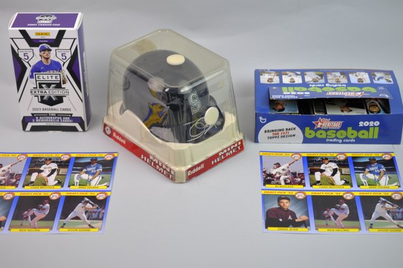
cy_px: 117
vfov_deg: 18.9
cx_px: 182
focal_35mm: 72
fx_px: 805
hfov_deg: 28.1
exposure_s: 1/50
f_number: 3.5
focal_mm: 40
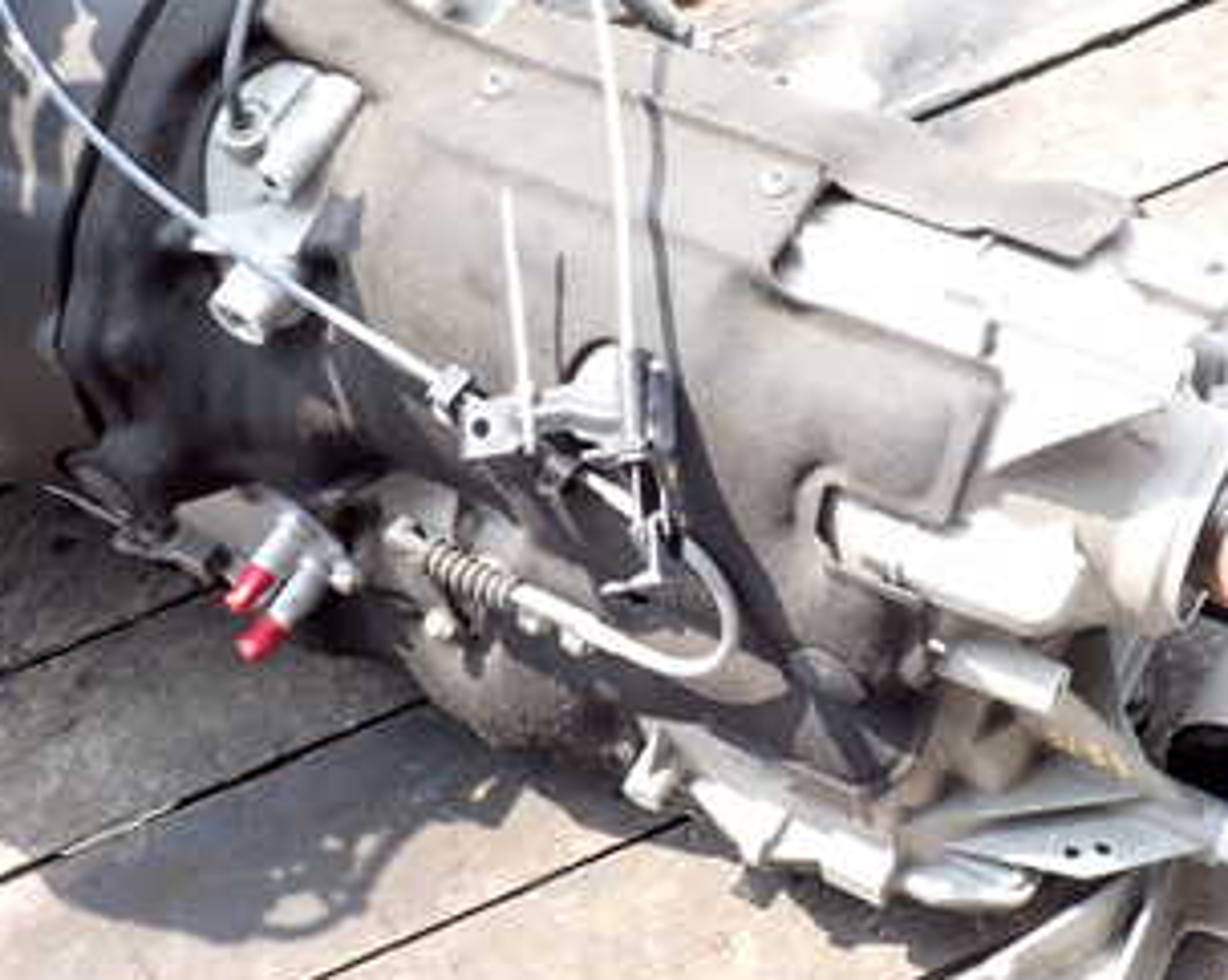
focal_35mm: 58
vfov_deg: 26.2
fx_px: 2107
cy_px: 417
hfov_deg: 32.4
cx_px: 734
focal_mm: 5.4
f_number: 3.2
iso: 100
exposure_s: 1/160
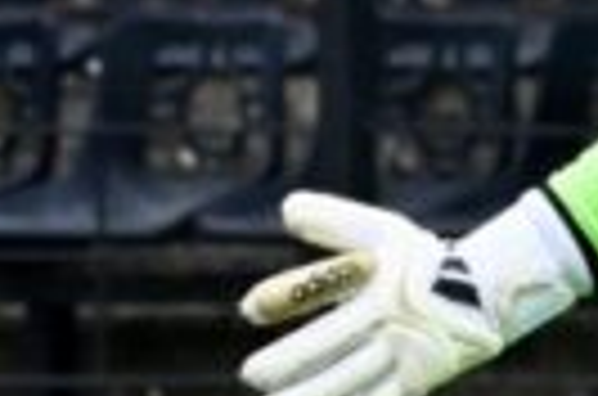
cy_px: 324
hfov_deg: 1.1
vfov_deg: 0.7
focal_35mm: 1854
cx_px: 1218
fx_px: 30724
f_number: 9
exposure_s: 1/1600
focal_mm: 240
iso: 2000
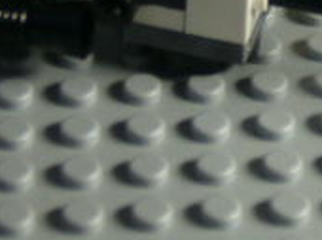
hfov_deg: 8.8
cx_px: 208
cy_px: -57
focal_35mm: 226
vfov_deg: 6.5
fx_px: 2099
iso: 80
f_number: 3.6
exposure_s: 1/50
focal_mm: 9.9
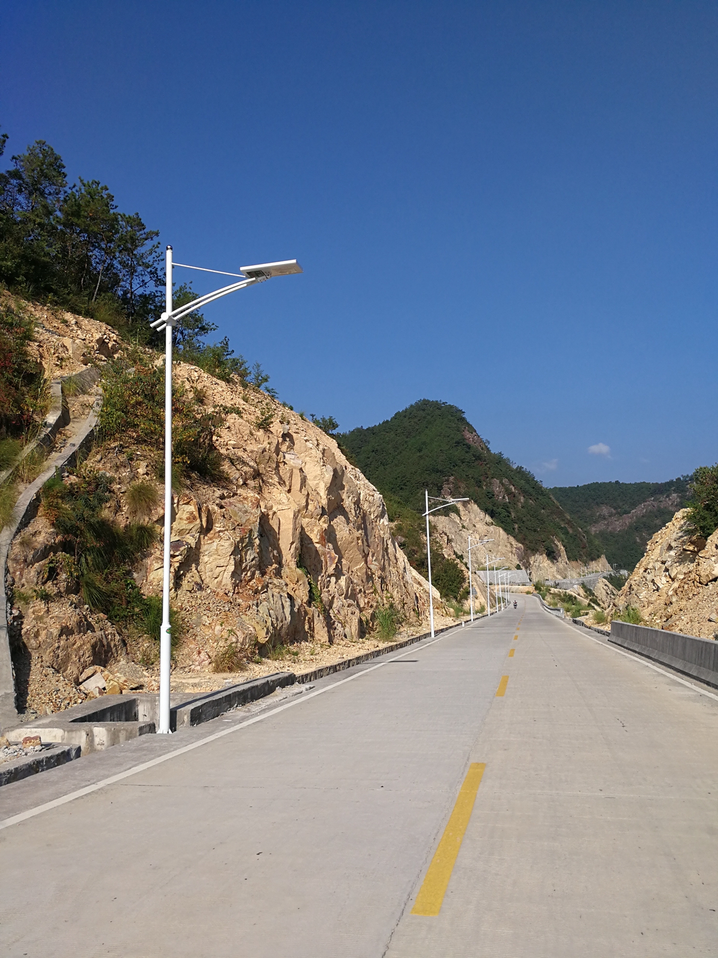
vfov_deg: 65.3
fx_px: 747
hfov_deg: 51.4
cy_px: 479
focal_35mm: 27
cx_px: 359
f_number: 2.2
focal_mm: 3.95
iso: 50
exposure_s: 1/1548
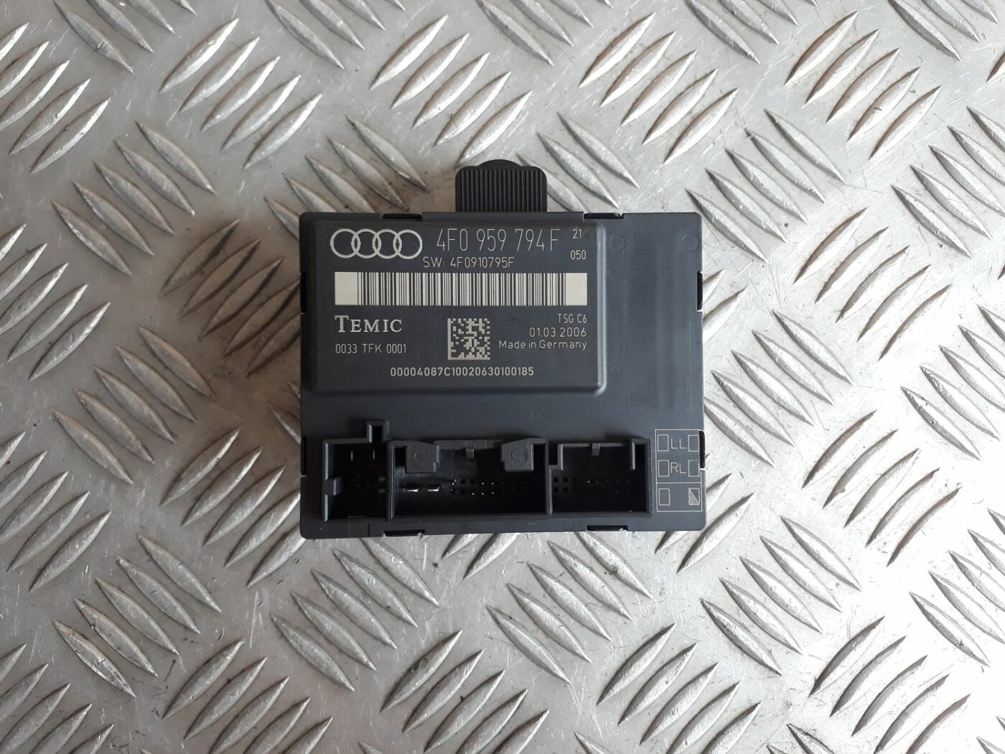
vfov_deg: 51.4
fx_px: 784
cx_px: 502
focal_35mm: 27
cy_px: 377
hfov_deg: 65.3
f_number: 1.9
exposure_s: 1/100
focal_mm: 3.6
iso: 64
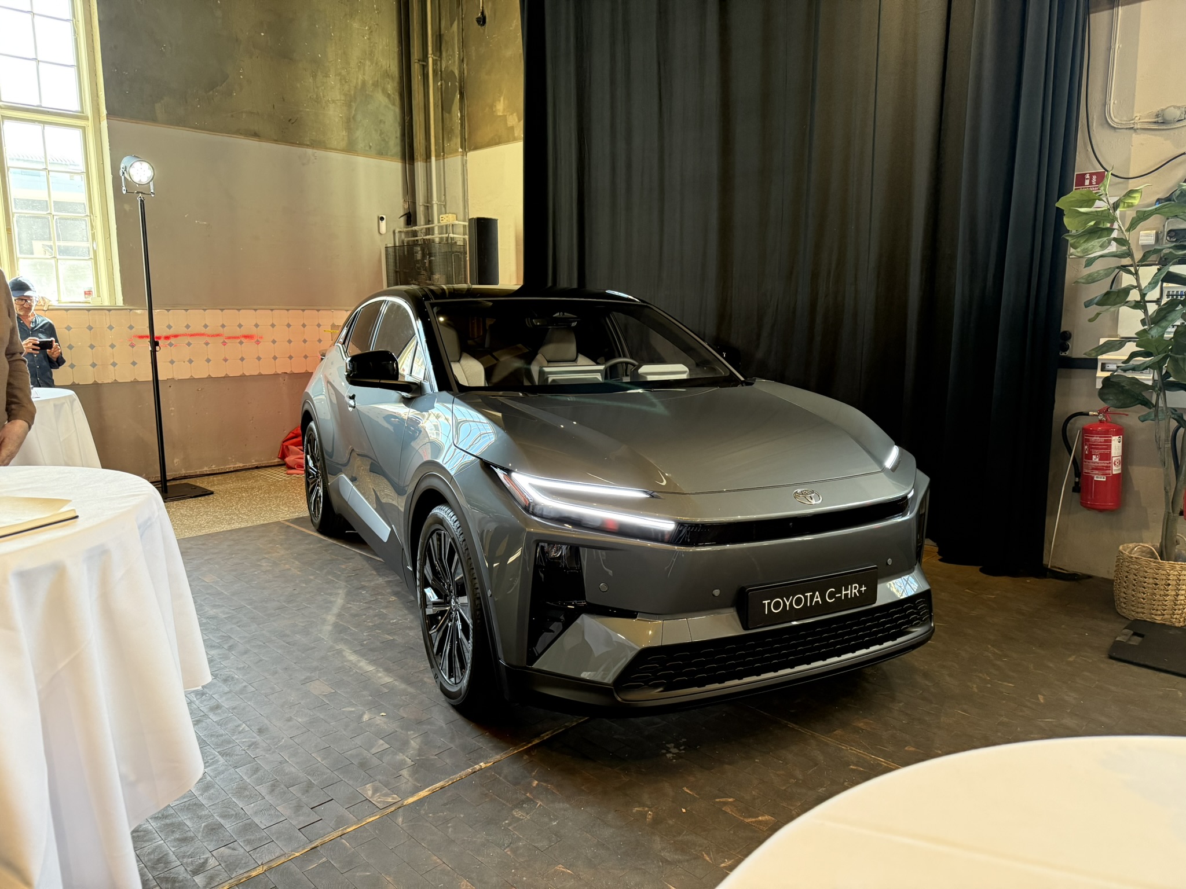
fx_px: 822
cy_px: 444
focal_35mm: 24
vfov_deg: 56.8
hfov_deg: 71.6
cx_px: 593
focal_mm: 6.76
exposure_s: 1/100
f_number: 1.78
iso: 320
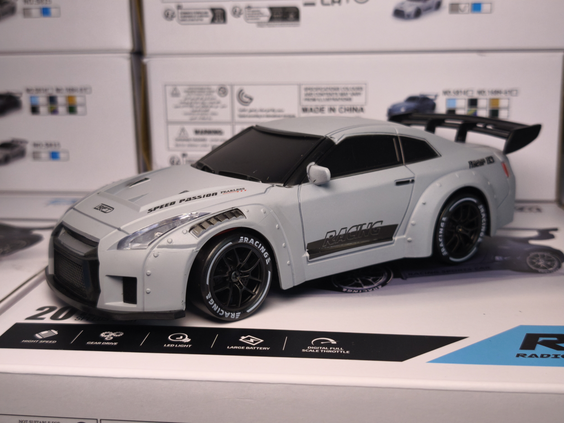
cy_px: 212
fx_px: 749
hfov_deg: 41.2
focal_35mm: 46
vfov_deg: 31.5
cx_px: 282
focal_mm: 6.57
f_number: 1.6
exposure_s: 1/100
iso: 160
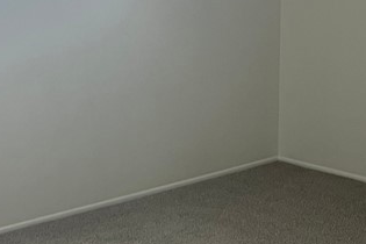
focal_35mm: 88
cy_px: 232
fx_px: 895
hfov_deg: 23.1
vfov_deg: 15.3
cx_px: 230
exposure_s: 1/60
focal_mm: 5.7
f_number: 1.5
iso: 100
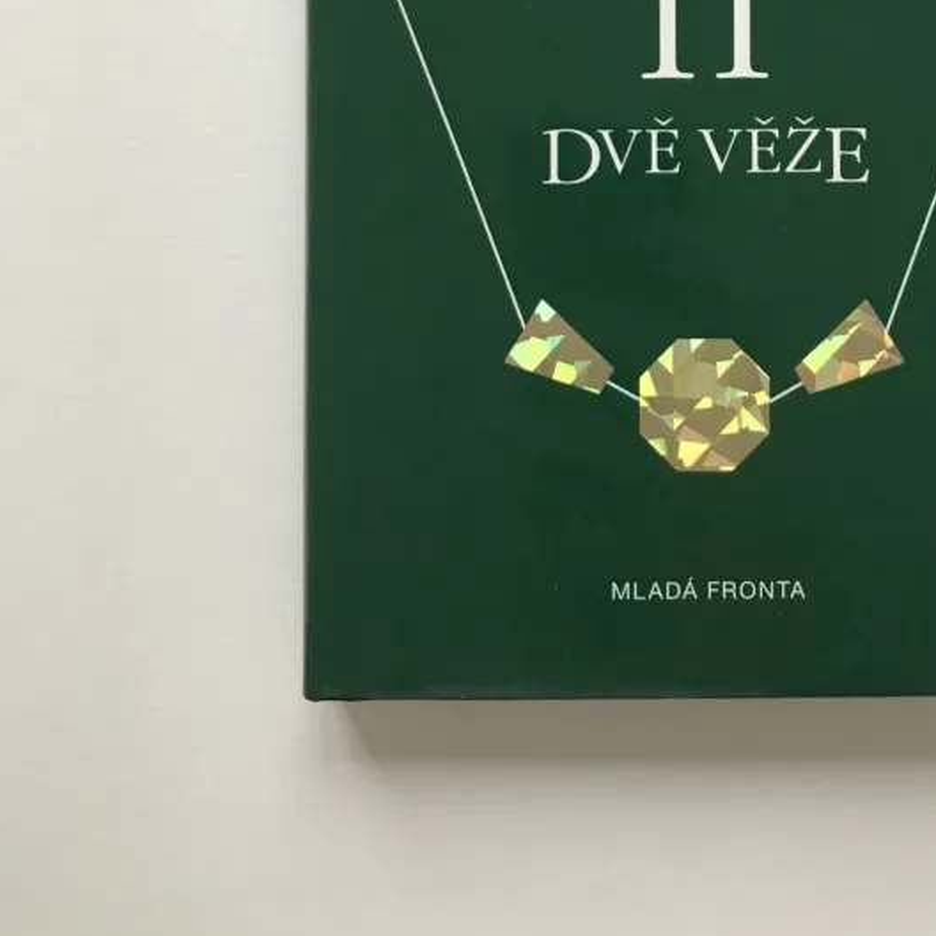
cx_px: 674
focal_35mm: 48
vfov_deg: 33.6
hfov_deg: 34.8
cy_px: 108
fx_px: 1468
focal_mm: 3.99
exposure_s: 1/25
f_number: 1.8
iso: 40
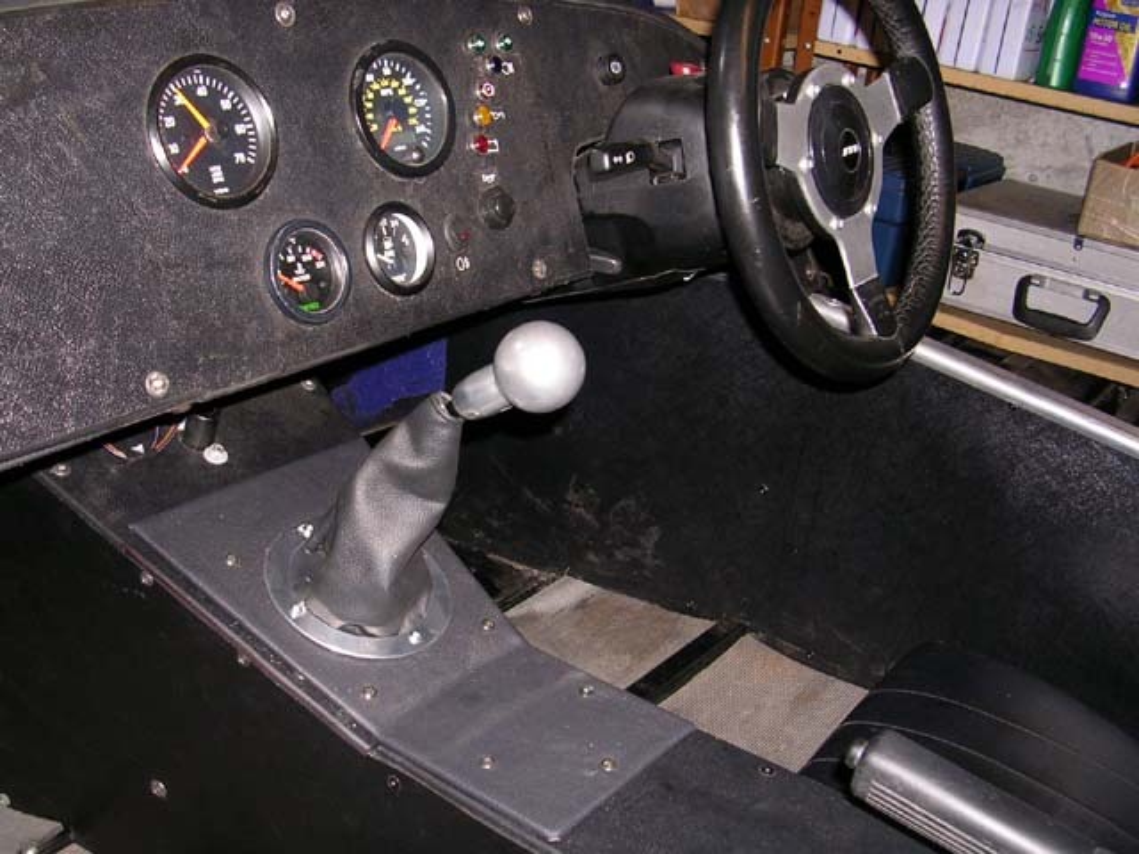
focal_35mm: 38
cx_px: 570
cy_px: 427
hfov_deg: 49.0
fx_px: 1250
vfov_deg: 37.7
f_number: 2.8
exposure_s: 1/60.1
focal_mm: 5.8
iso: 66
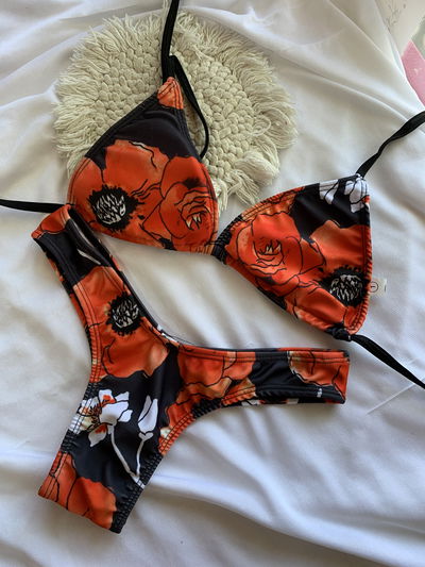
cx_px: 212
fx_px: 425
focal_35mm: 26
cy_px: 284
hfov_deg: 53.1
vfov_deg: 67.3
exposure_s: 1/121
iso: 40
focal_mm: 4.25
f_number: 1.8
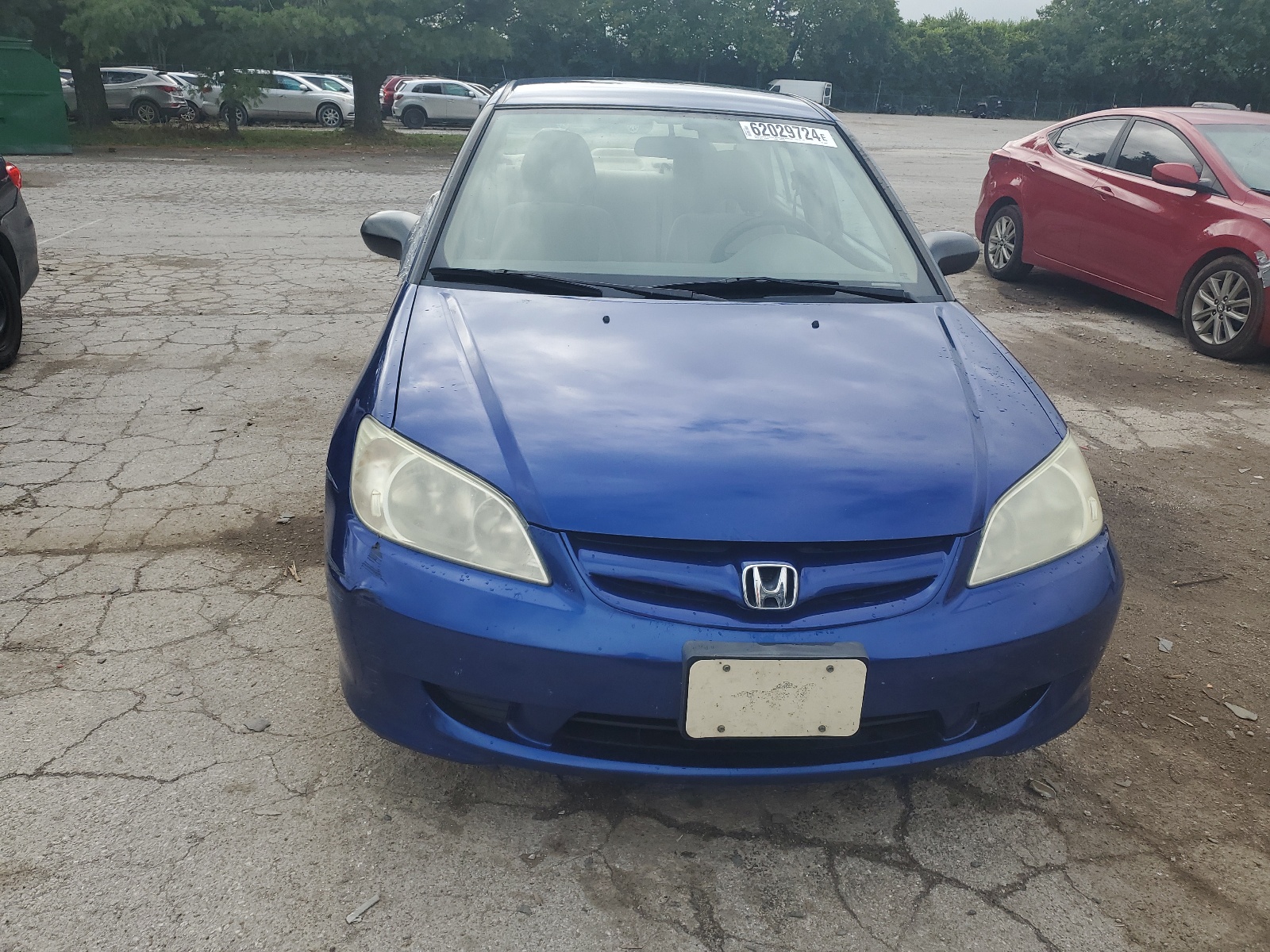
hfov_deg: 67.3
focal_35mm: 26
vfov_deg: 53.1
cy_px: 476
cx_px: 635
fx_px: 954
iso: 50
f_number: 1.5
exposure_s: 1/2000
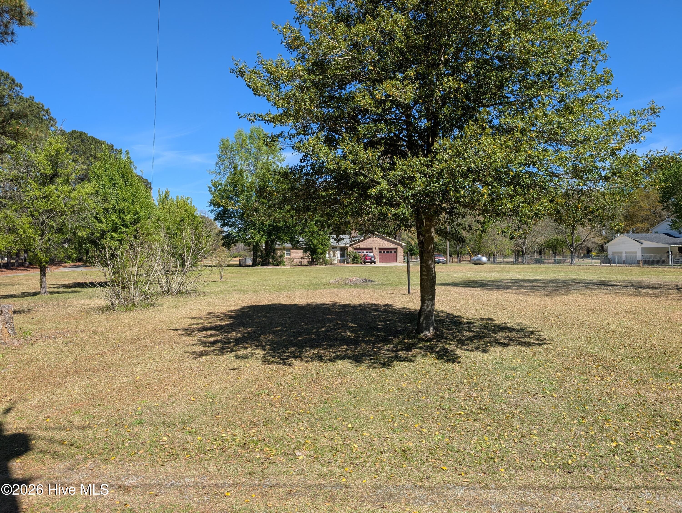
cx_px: 341
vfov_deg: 56.9
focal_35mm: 24
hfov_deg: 71.5
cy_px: 256
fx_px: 473
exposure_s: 1/986
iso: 21
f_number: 1.68
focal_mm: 6.9
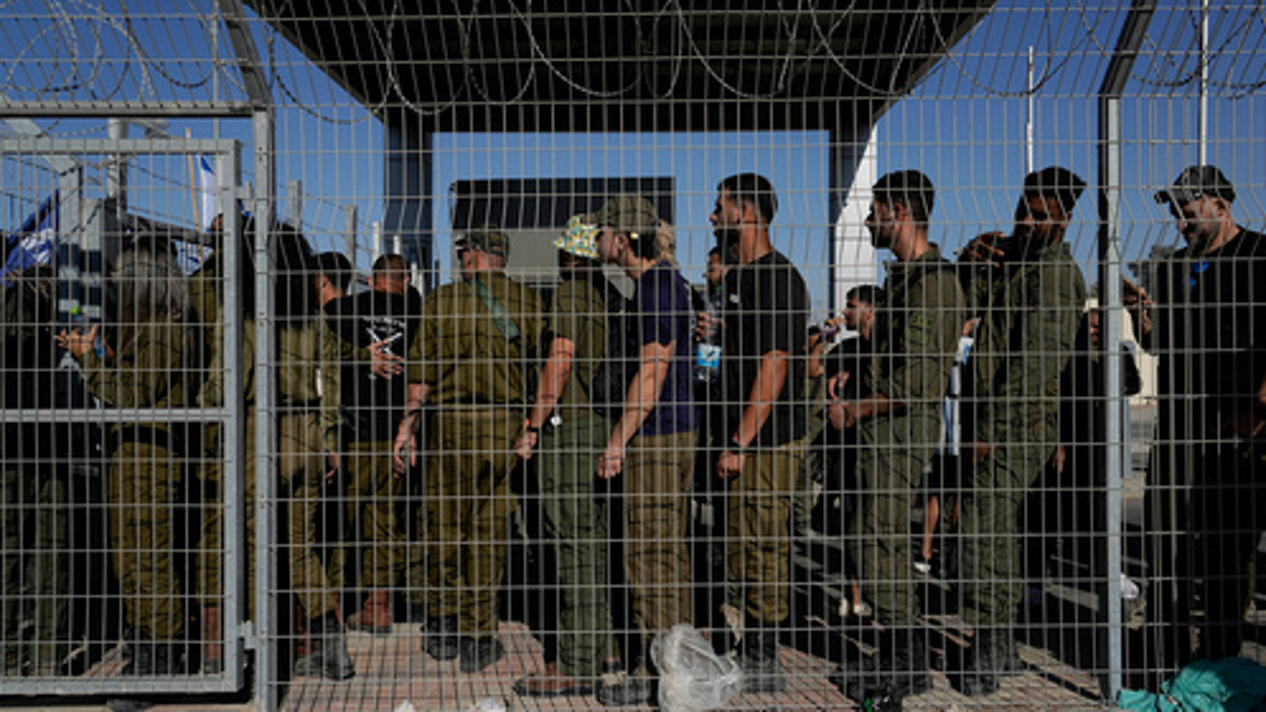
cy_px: 352
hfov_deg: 67.9
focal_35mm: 28
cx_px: 643
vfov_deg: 41.5
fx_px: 940
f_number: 6.3
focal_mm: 26
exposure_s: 1/1000
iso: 100
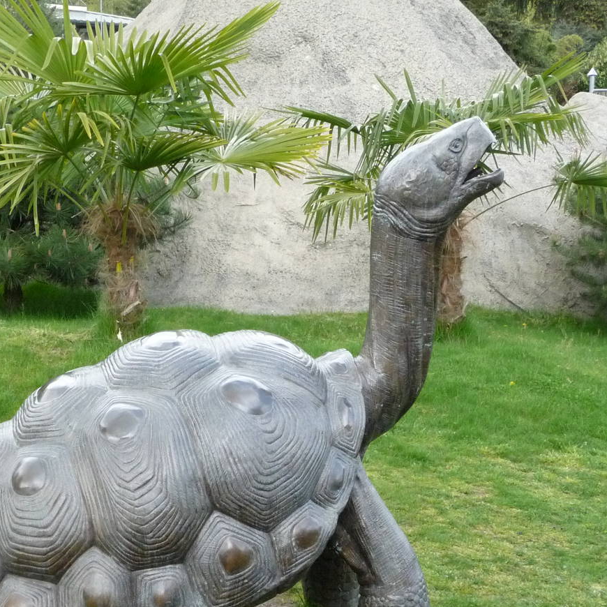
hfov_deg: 26.3
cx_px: 198
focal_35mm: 65
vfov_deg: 26.3
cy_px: 413
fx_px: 1290
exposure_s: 1/500
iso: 400
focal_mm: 6.7
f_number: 3.9
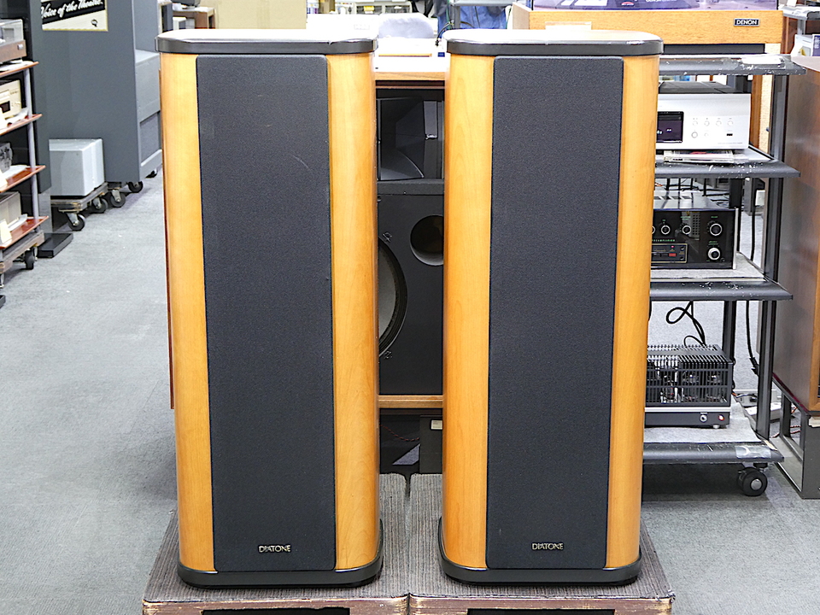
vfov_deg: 24.0
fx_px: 1445
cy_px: 308
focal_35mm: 61
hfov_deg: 31.7
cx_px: 410
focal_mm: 10.9
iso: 200
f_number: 4.3
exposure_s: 1/1.6
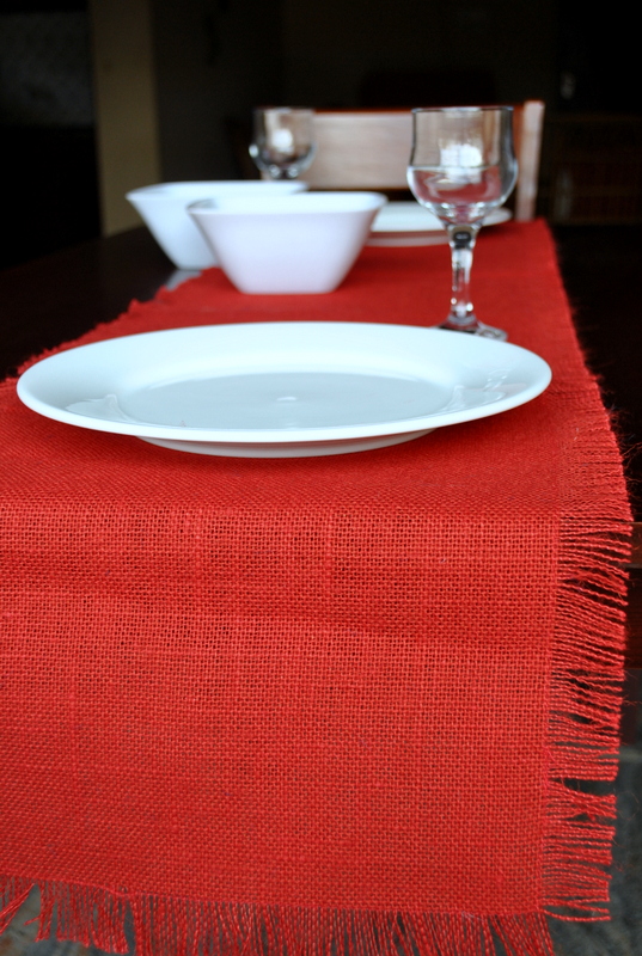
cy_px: 478
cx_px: 321
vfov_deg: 43.5
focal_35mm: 45
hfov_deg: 30.0
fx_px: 1198
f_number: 4.5
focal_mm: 30
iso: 200
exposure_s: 1/40
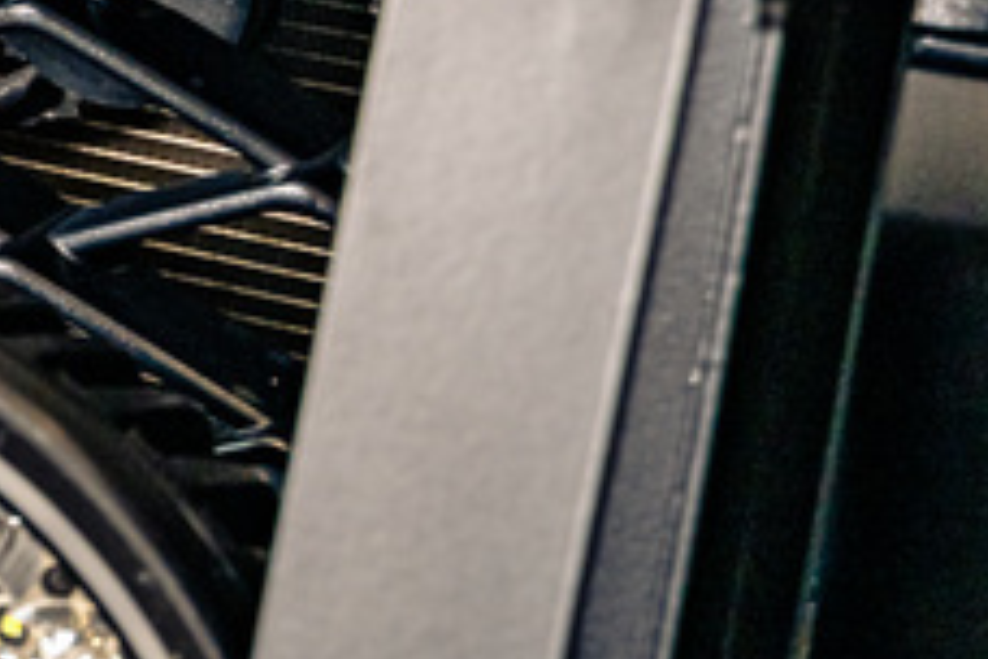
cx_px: -1185
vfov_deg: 6.8
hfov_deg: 9.3
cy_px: 416
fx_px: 5543
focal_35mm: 202
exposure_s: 1/125
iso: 320
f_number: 4
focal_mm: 45
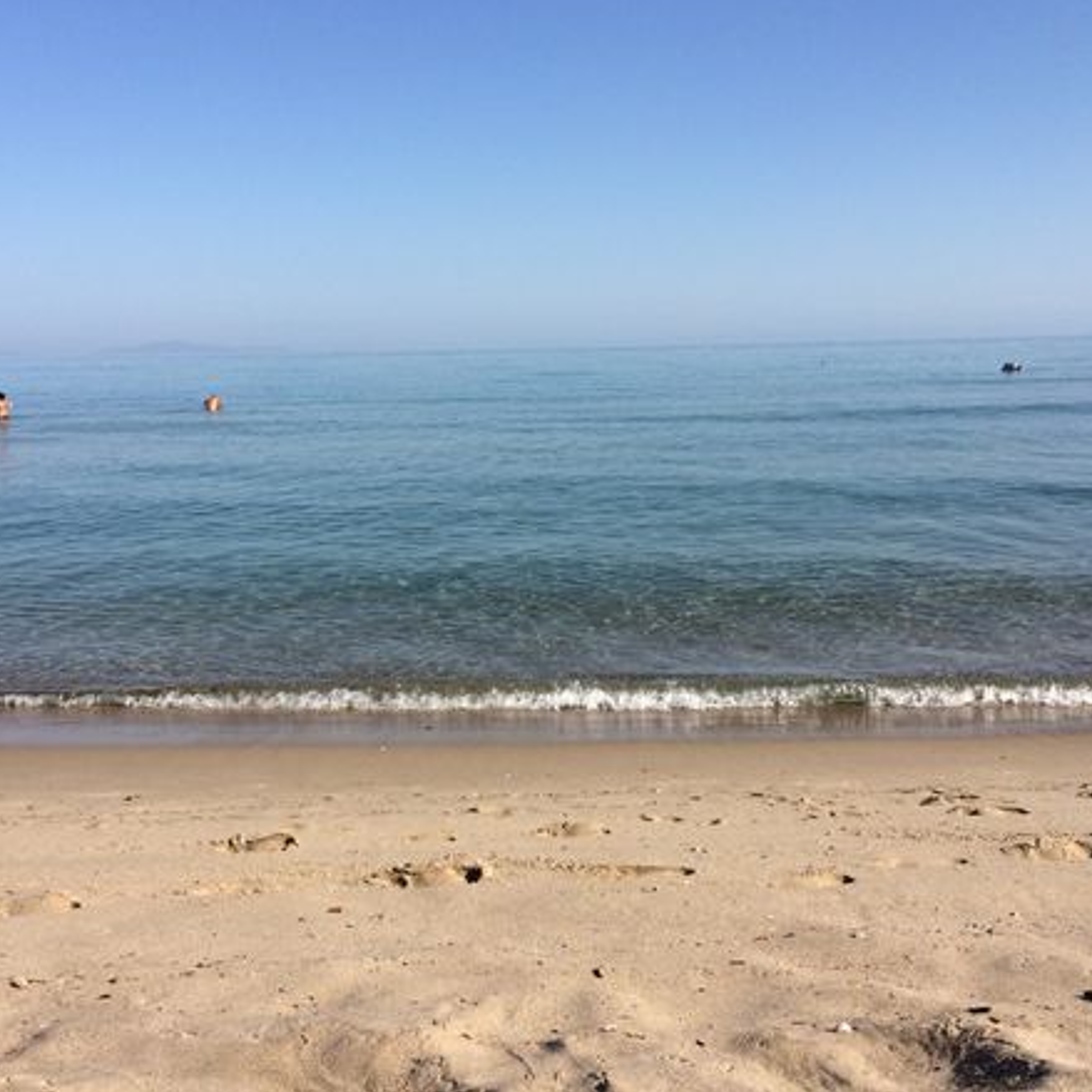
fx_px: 1249
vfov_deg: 47.2
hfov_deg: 47.2
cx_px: 507
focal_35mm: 35
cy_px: 537
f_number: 2.2
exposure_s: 1/2740
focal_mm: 4.15
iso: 32
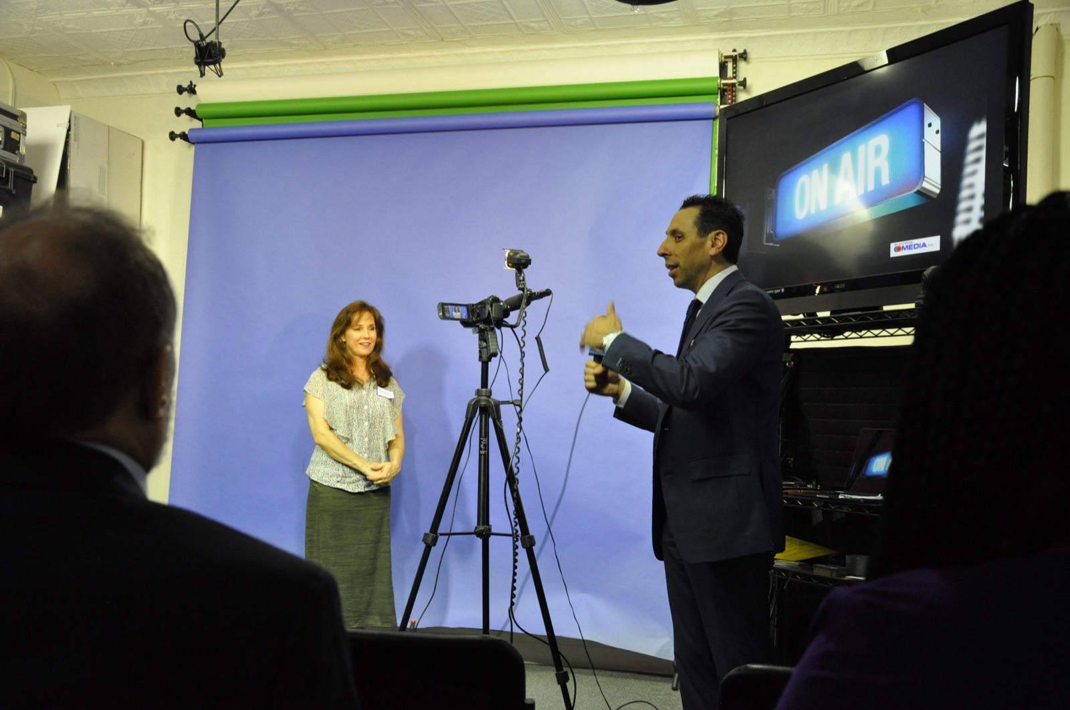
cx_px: 535
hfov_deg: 53.2
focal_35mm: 36
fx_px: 1068
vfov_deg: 36.8
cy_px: 355
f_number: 4
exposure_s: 1/60
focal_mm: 24
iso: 1250
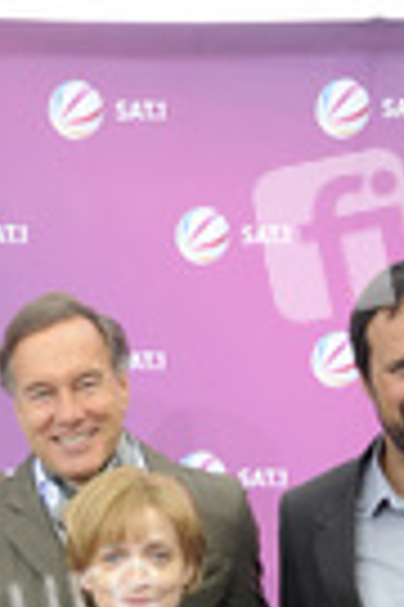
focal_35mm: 163
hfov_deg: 8.4
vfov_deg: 12.1
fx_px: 2744
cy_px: 890
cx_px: 76
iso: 320
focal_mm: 55
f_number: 6.3
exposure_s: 1/160
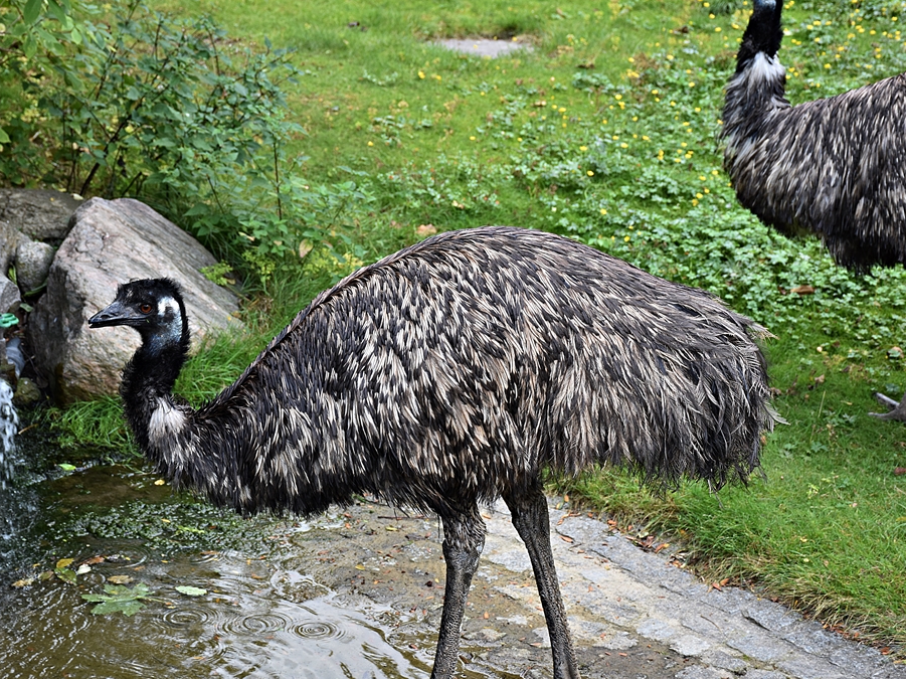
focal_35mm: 82
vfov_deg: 18.0
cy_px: 336
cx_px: 395
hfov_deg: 23.8
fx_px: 2145
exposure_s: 1/125
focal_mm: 50
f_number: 5.6
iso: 400
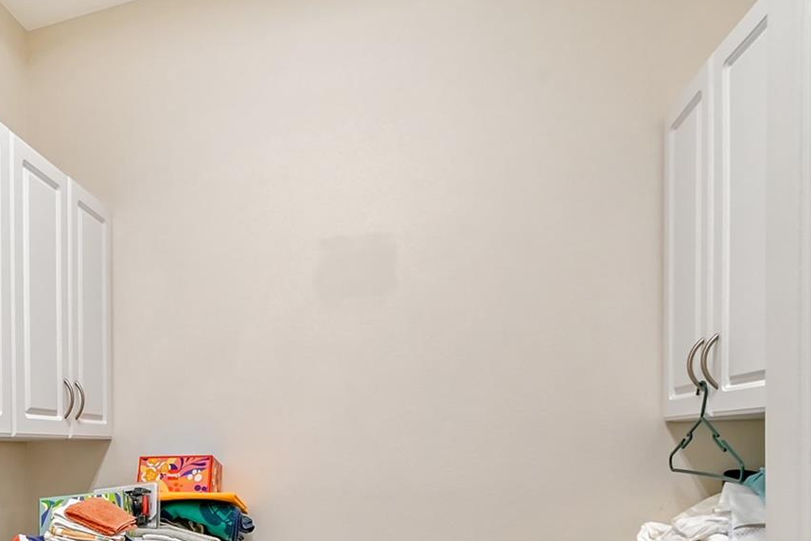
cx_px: 138
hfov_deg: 59.2
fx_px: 631
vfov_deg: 43.5
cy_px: 456
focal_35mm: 28
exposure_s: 1/60
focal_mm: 10
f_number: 10
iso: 800
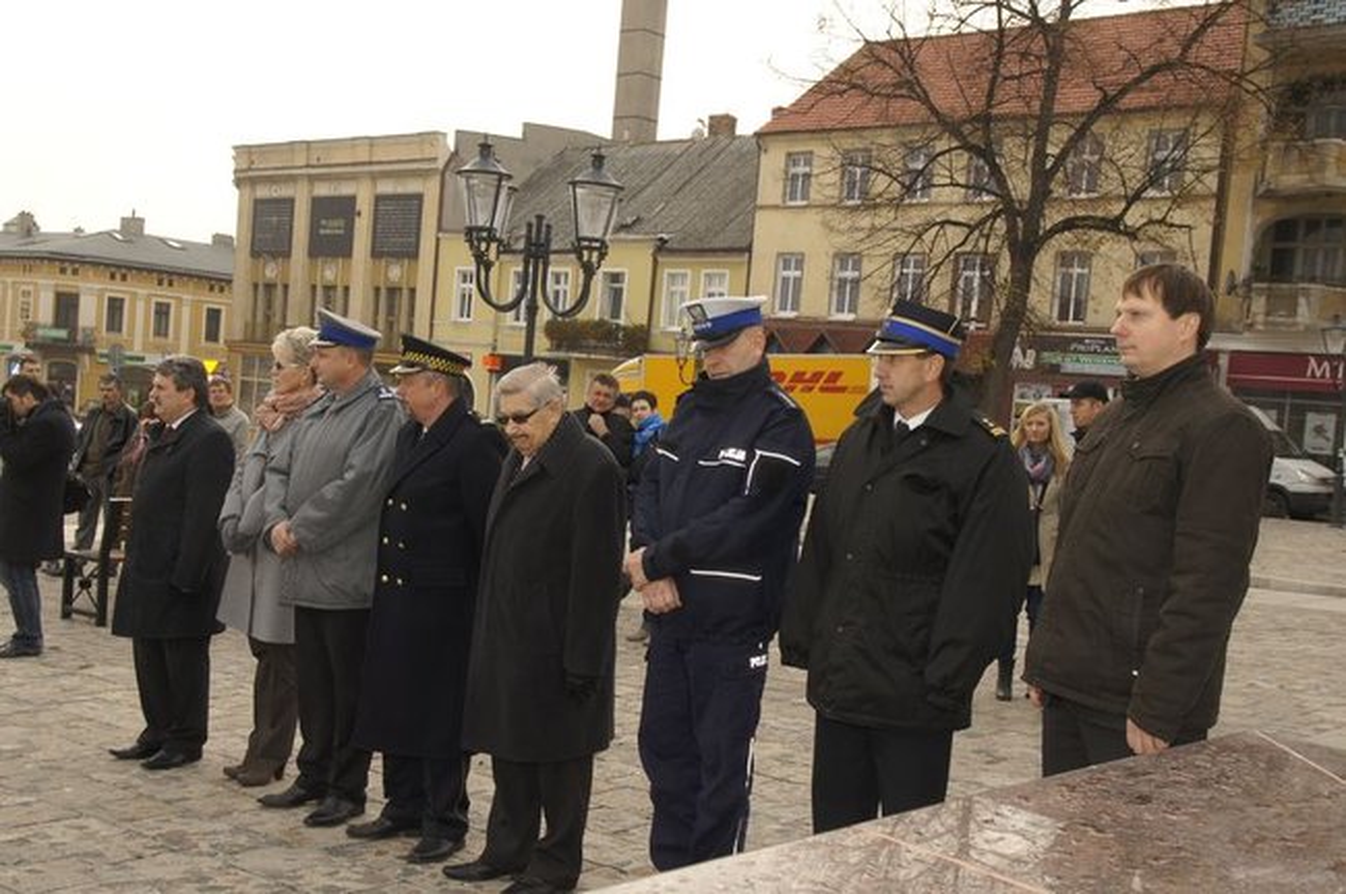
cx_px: 673
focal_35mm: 42
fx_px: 1569
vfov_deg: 31.8
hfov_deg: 46.4
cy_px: 447
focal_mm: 28
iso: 400
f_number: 9
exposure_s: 1/160
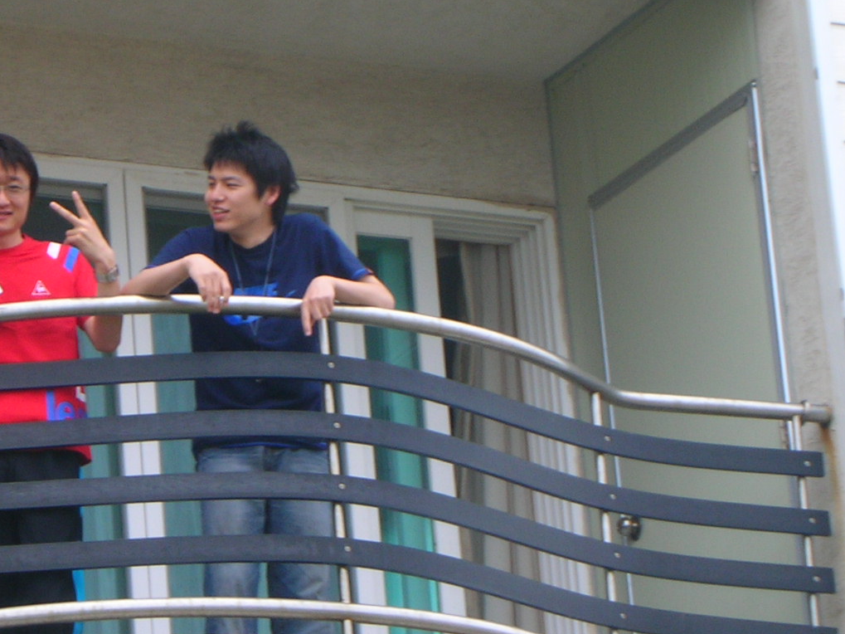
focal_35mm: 211
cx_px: 46
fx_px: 5150
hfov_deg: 9.3
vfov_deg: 7.0
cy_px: 264
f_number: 5.4
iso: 50
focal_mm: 17.4
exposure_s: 1/38.8
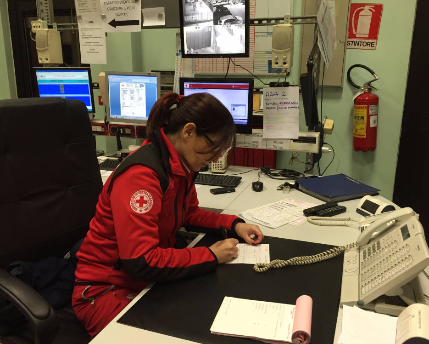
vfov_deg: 47.1
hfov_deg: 57.2
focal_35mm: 31
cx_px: 222
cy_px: 169
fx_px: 394
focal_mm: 4.15
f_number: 2.2
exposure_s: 1/33
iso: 160
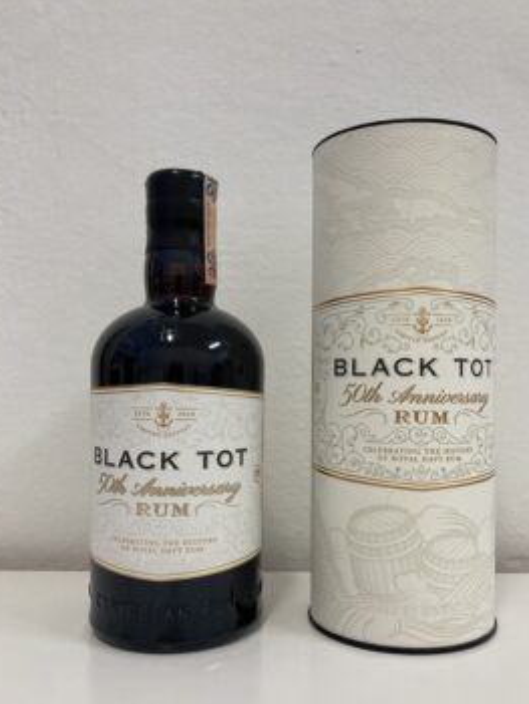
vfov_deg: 56.7
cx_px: 288
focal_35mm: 32
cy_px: 382
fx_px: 651
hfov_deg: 44.2
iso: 64
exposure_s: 1/50
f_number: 1.8
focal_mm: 3.99
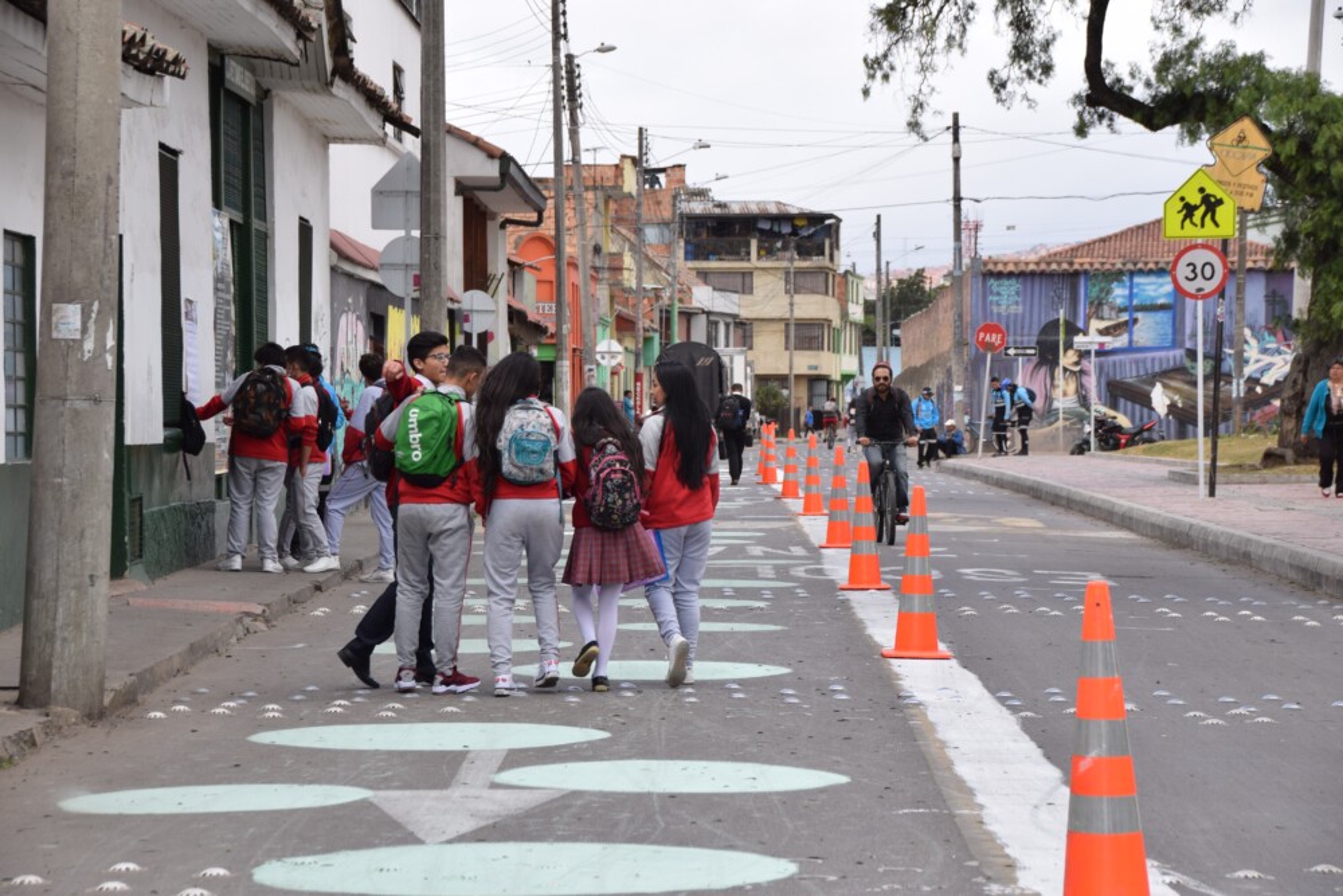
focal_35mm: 135
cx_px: 672
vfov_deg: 10.2
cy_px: 448
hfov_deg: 15.2
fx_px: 5037
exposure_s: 1/320
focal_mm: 90
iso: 200
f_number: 9
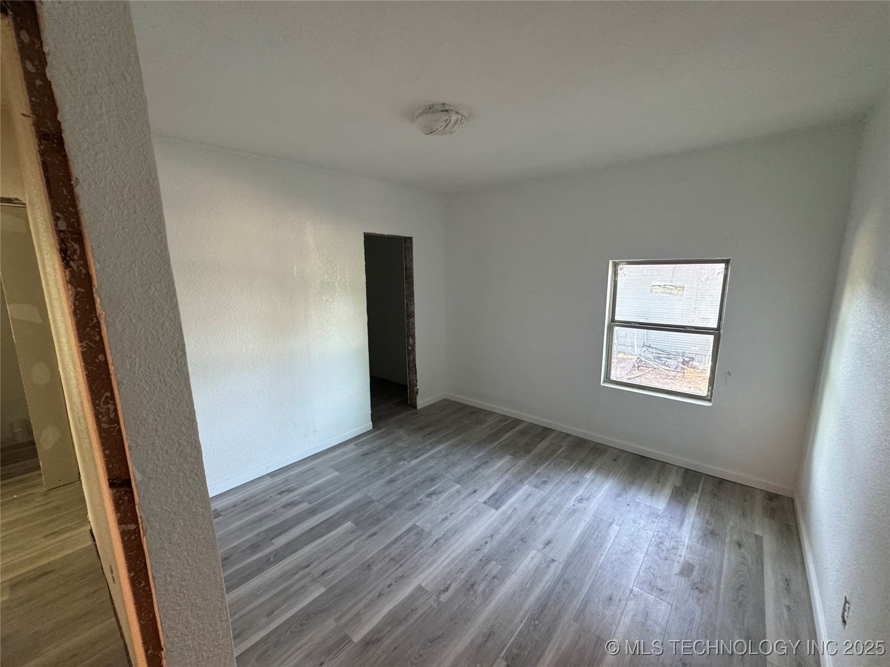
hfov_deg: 102.1
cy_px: 334
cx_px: 445
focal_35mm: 14
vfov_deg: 85.7
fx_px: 360
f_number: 2.2
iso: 400
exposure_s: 1/60
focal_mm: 2.22
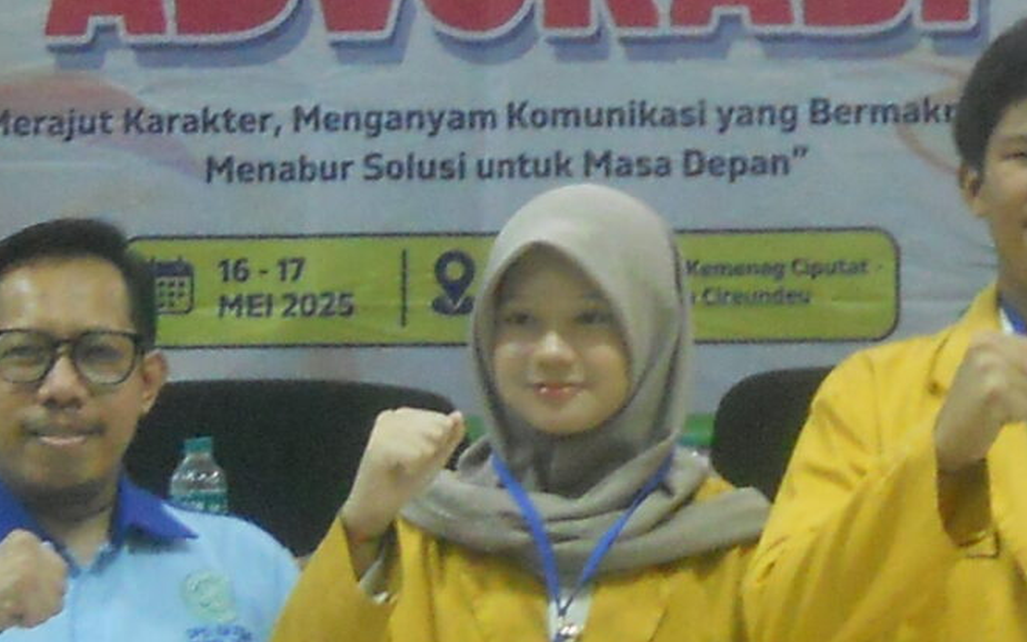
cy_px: 48
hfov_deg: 12.3
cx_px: 1030
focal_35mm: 168
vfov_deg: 7.8
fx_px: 4703
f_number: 3.1
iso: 400
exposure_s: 1/10
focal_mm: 6.72
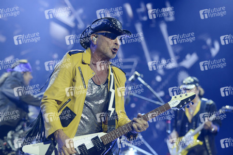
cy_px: 78
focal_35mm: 130
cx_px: 116
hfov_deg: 15.8
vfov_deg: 10.5
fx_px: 841
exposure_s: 1/800
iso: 1250
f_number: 4
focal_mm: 130
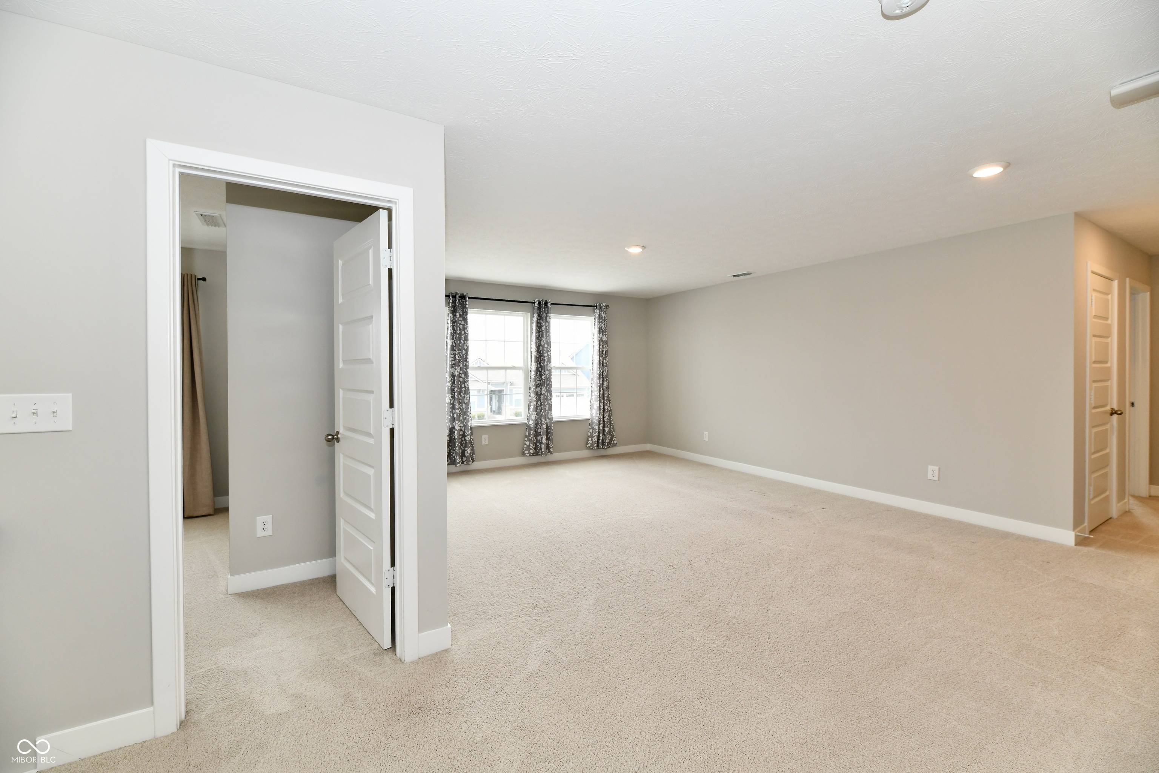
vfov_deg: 81.2
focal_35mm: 14
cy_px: 386
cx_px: 580
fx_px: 451
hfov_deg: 104.3
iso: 640
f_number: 6.3
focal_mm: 14
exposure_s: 1/80
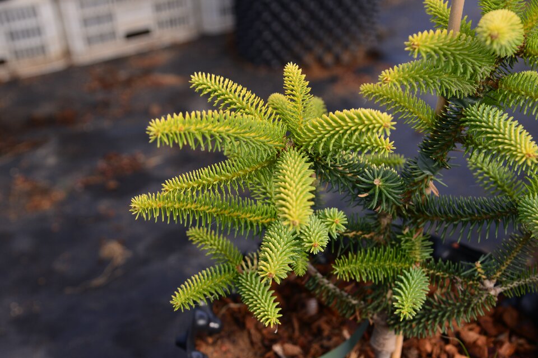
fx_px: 747
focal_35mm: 50
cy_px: 179
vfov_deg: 27.0
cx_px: 269
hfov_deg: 39.6
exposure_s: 1/100
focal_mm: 50
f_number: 5
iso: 100
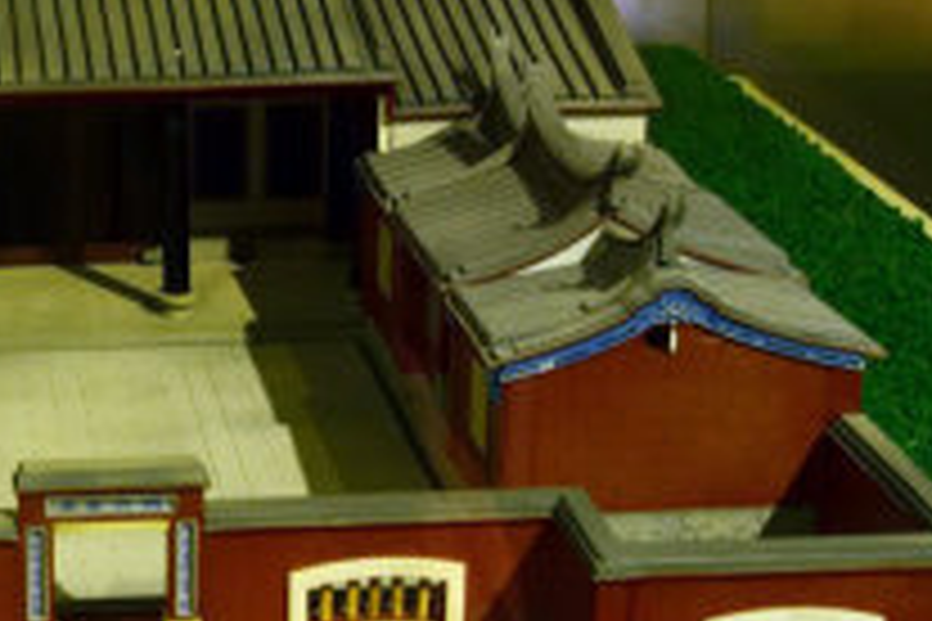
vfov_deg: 15.4
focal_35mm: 89
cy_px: 315
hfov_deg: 21.7
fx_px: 2304
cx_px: -95
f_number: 5.6
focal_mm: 24
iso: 1250
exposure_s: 1/30
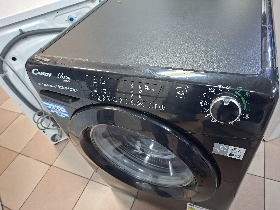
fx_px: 186
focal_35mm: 23
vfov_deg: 58.9
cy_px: 105
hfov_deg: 73.9
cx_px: 140
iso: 400
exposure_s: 1/33
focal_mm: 5.54
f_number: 1.8
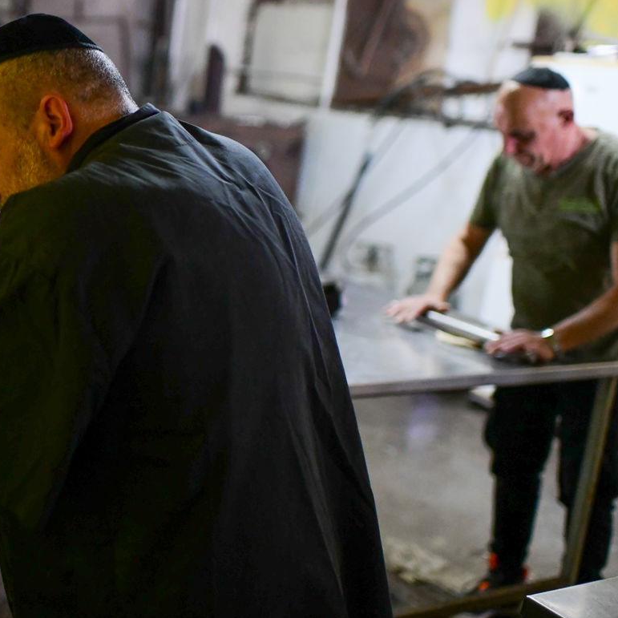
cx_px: 63
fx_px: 1091
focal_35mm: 54
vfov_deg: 31.6
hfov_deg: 30.3
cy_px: 321
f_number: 2.2
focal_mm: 35
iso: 5000
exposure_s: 1/250
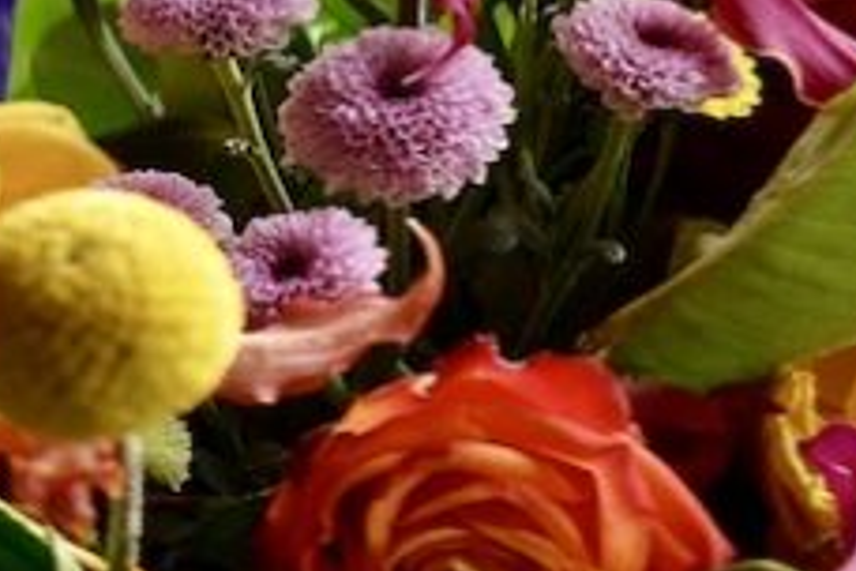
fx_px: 8345
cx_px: -2091
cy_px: 488
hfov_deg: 5.4
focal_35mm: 351
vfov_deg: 3.9
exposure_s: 1/180
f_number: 3.3
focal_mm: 50
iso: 400
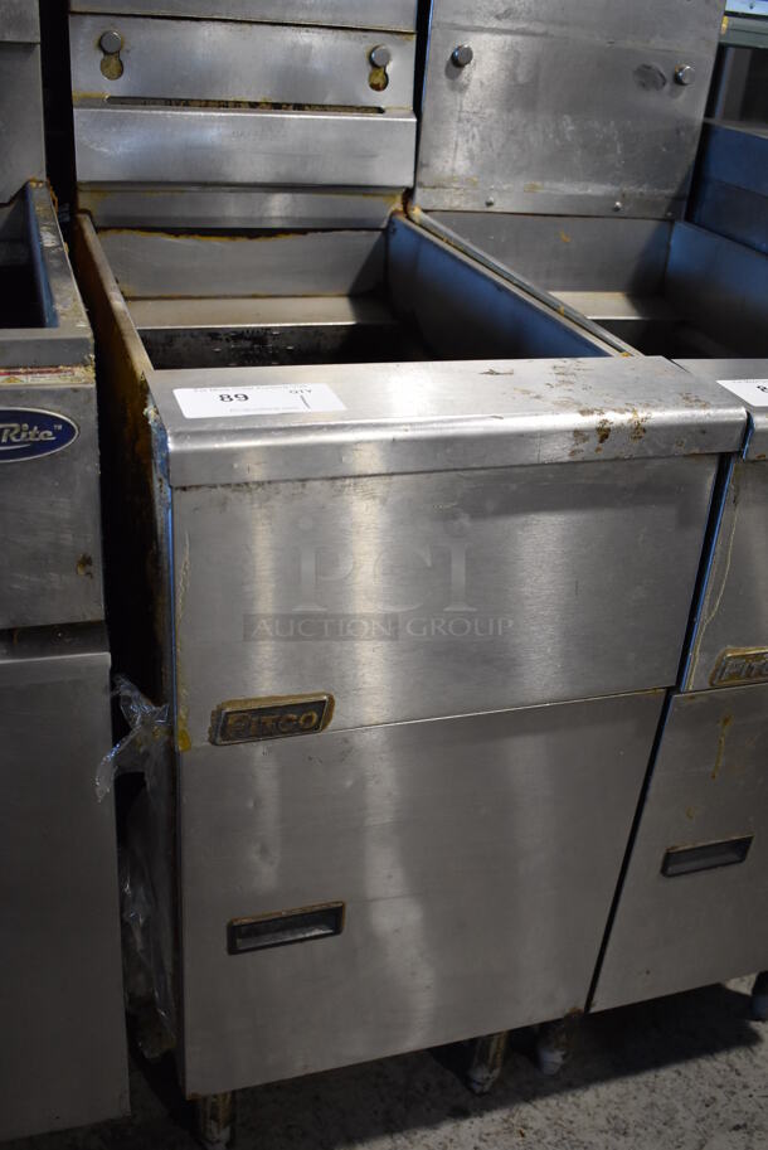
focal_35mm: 33
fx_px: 1054
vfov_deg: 57.2
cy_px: 575
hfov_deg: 40.0
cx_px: 384
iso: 2000
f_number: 3.8
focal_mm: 22
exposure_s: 1/125
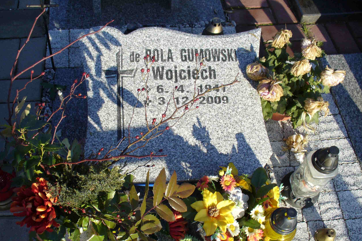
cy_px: 134
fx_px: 392
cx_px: 180
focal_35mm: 39
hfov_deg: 49.6
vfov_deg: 34.2
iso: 80
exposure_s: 1/160
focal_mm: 6.1
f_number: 5.6
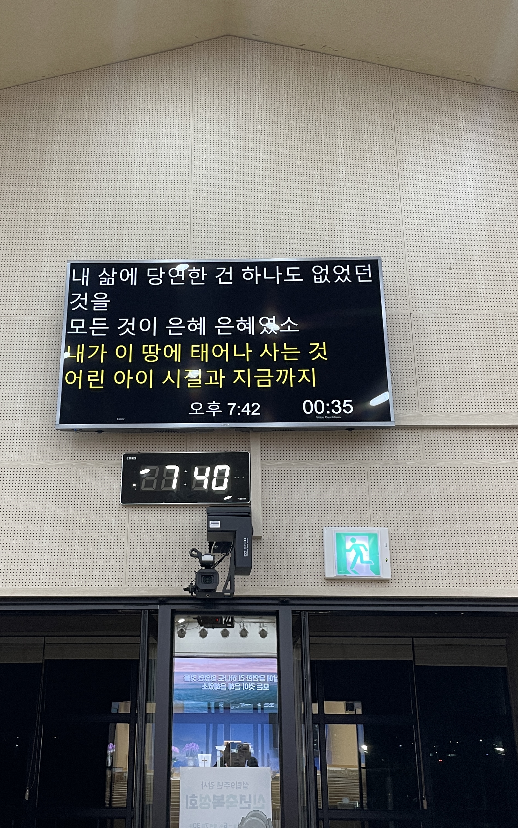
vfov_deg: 52.7
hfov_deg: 34.3
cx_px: 207
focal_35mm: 37
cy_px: 416
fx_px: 836
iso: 100
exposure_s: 1/60
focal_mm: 4.2
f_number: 1.6
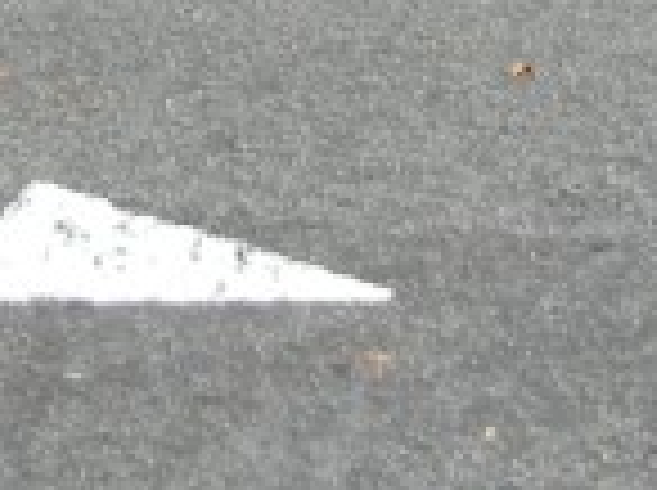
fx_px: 3998
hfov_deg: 9.4
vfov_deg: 6.3
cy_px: -1160
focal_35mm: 211
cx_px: 135
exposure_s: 1/384
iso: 160
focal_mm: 5.4
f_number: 7
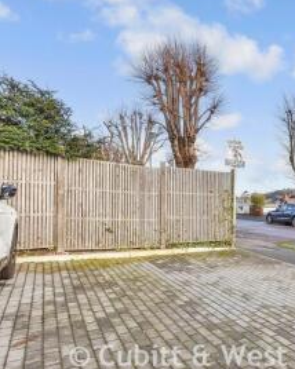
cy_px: 206
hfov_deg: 48.6
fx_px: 273
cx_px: 283
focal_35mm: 25
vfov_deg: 67.9
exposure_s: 1/50
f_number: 8
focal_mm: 10
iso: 160
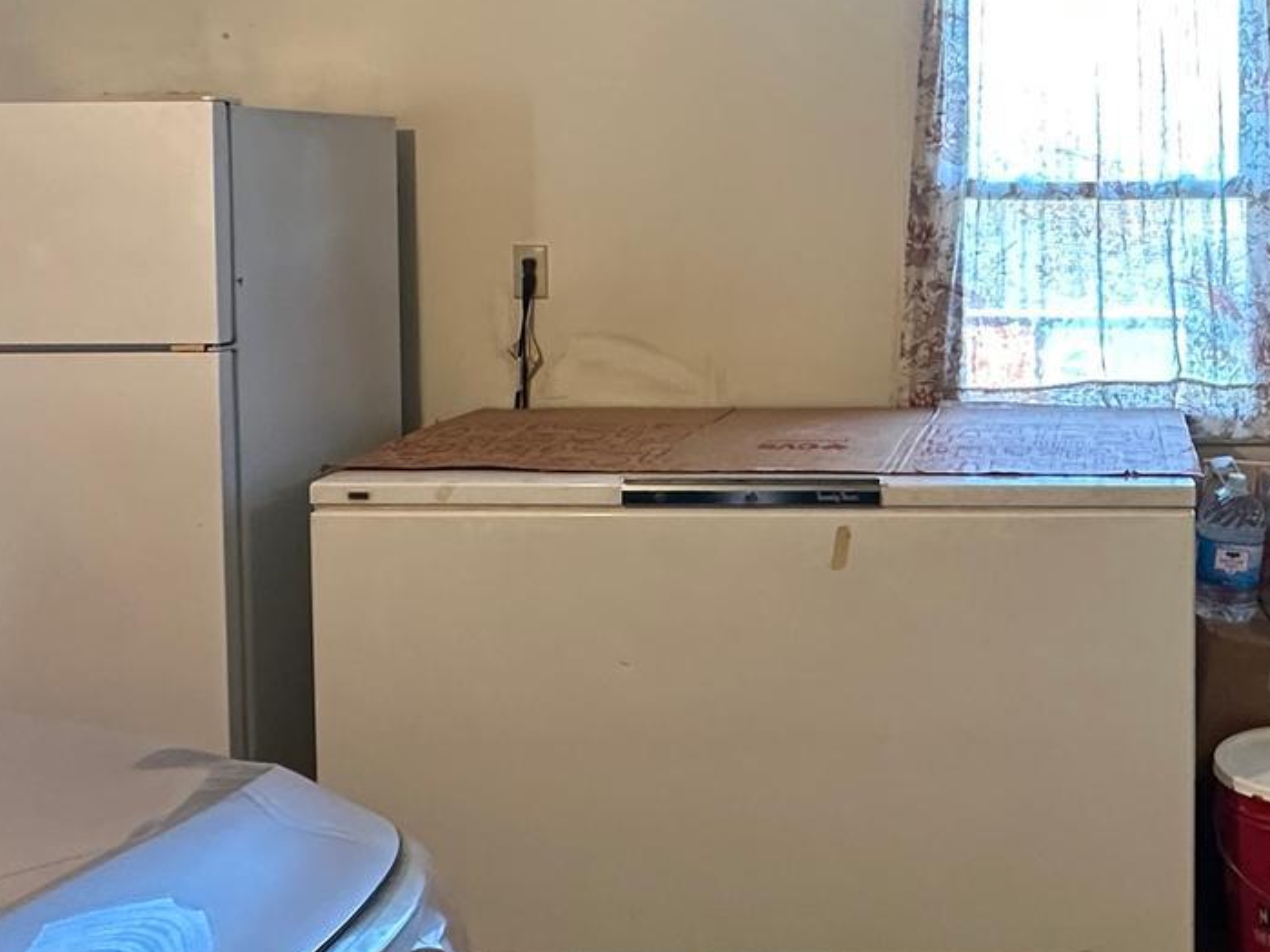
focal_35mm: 41
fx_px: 1504
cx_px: 1063
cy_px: 222
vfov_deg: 34.3
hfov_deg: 43.1
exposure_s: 1/60
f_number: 2.2
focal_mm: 2.22
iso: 320
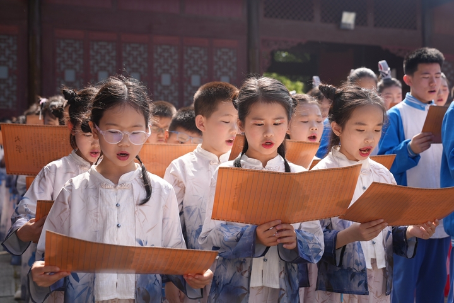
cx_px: 227
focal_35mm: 48
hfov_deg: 41.1
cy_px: 152
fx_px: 606
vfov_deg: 28.1
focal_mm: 48
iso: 80
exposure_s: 1/250
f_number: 4
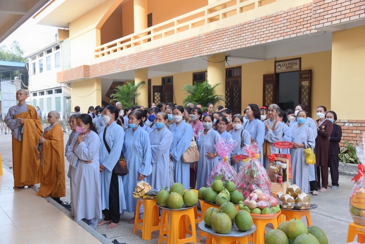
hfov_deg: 50.7
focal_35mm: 38
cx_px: 182
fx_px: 385
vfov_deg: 35.1
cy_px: 122
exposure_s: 1/125
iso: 125
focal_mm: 38
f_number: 5
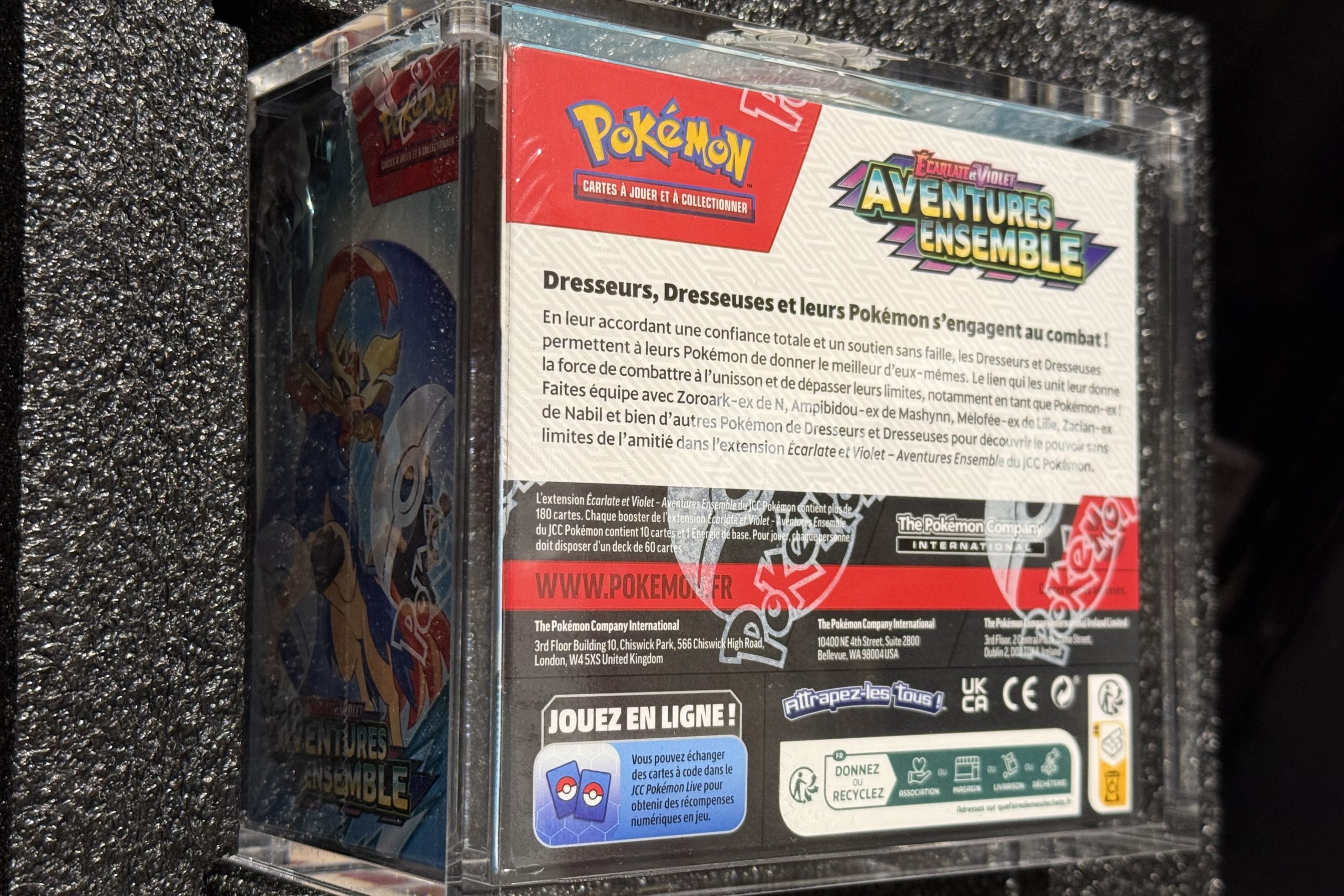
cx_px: 672
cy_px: 469
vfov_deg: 27.0
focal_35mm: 50
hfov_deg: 39.6
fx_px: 1867
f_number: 1.78
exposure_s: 1/33
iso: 200
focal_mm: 6.76
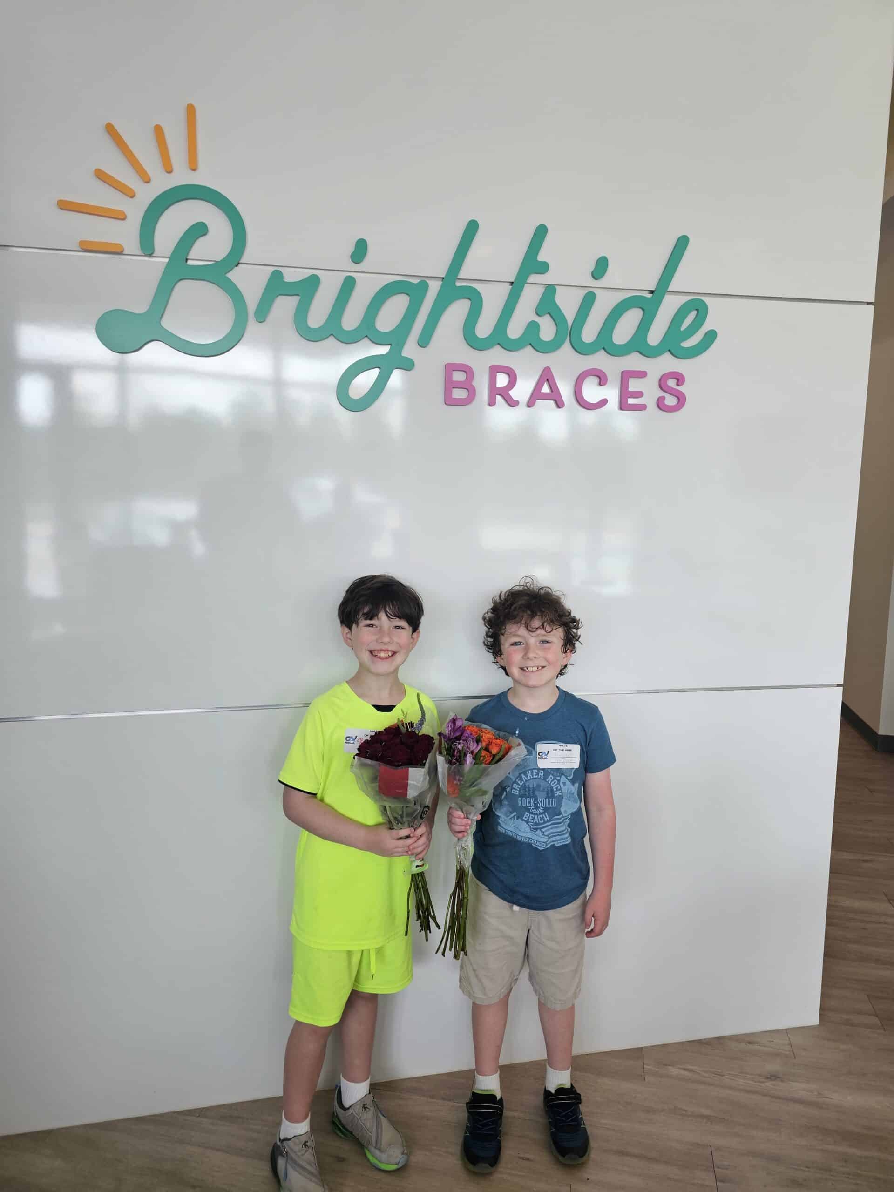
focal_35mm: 23
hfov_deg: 58.9
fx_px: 792
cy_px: 596
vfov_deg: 73.9
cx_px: 447
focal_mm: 6.3
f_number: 1.7
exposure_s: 1/180
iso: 64
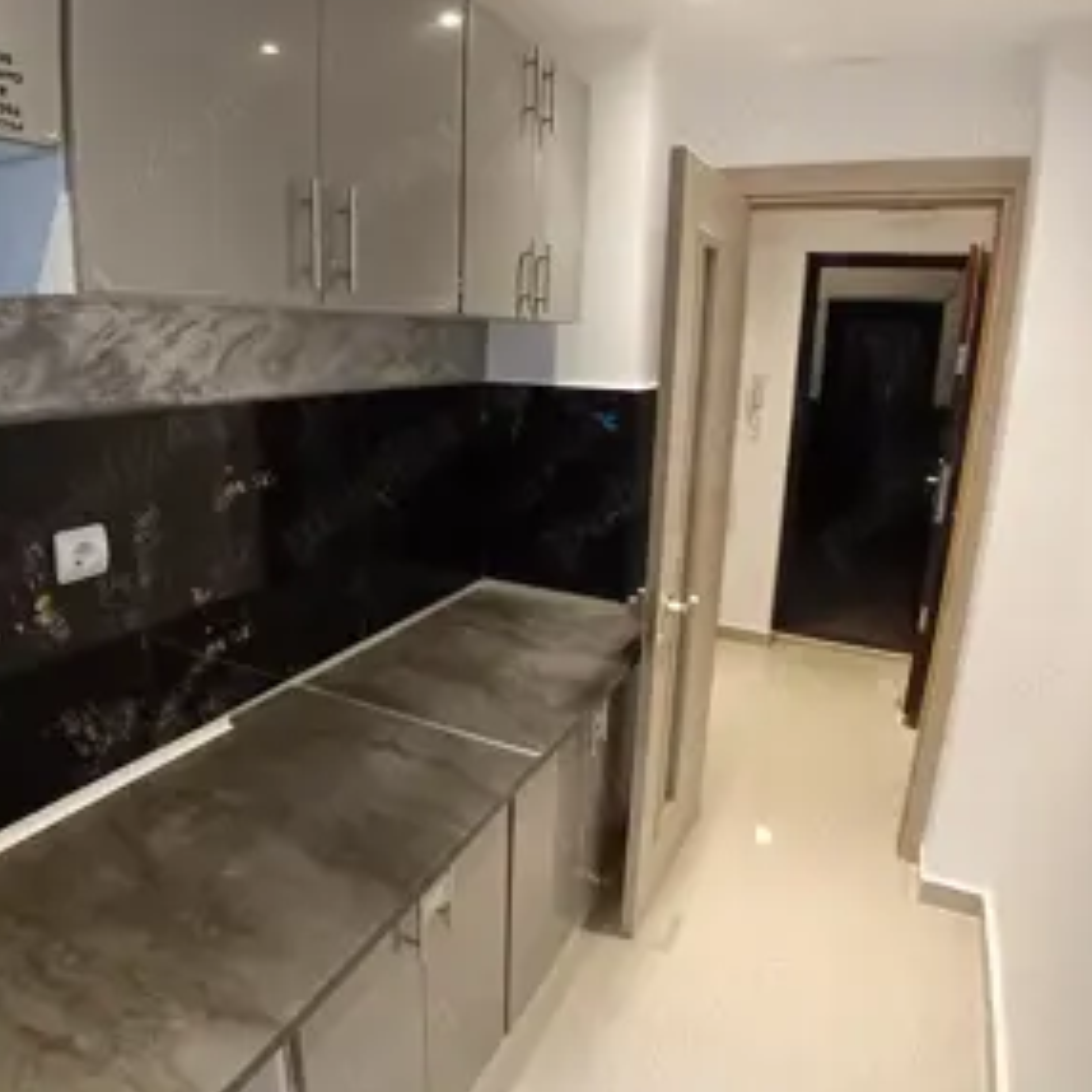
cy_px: 527
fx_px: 749
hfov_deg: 72.1
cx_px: 535
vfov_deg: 72.1
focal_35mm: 21
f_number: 2.2
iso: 858
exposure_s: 1/33.3
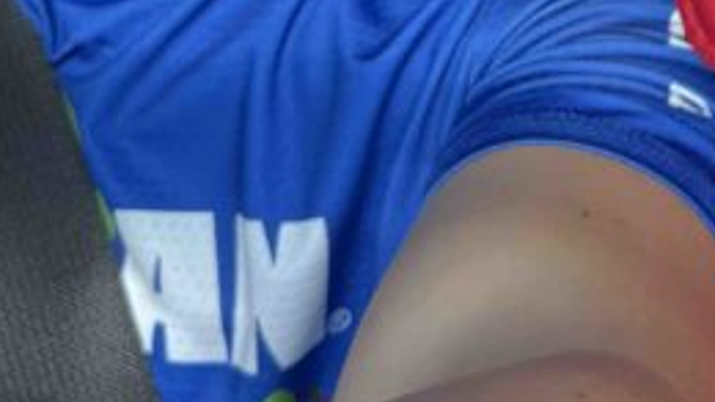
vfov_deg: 10.9
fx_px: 1952
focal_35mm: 103
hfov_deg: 19.3
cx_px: 910
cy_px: -333
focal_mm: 6.76
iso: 64
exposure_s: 1/233
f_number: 1.78
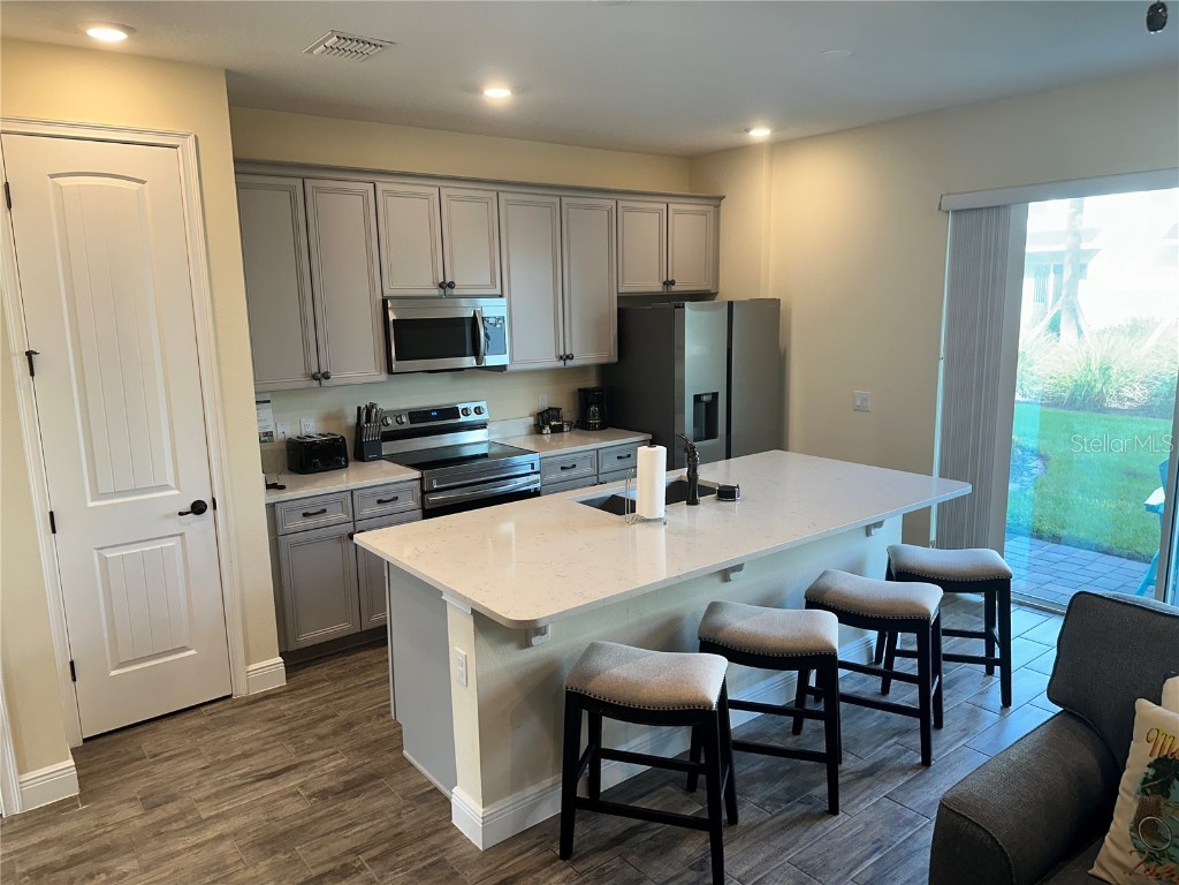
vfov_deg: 56.8
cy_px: 442
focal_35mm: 24
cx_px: 590
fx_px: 817
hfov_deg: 71.6
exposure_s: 1/120
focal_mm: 6.86
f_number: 1.78
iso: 125
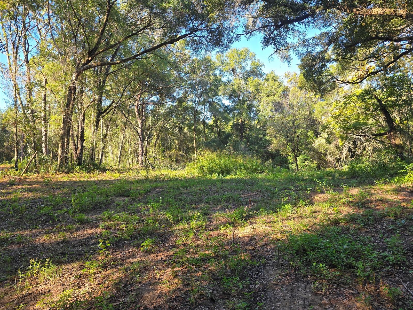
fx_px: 274
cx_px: 206
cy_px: 155
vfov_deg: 58.9
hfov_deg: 73.9
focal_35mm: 23
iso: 20
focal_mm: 6.3
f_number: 1.7
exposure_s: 1/180
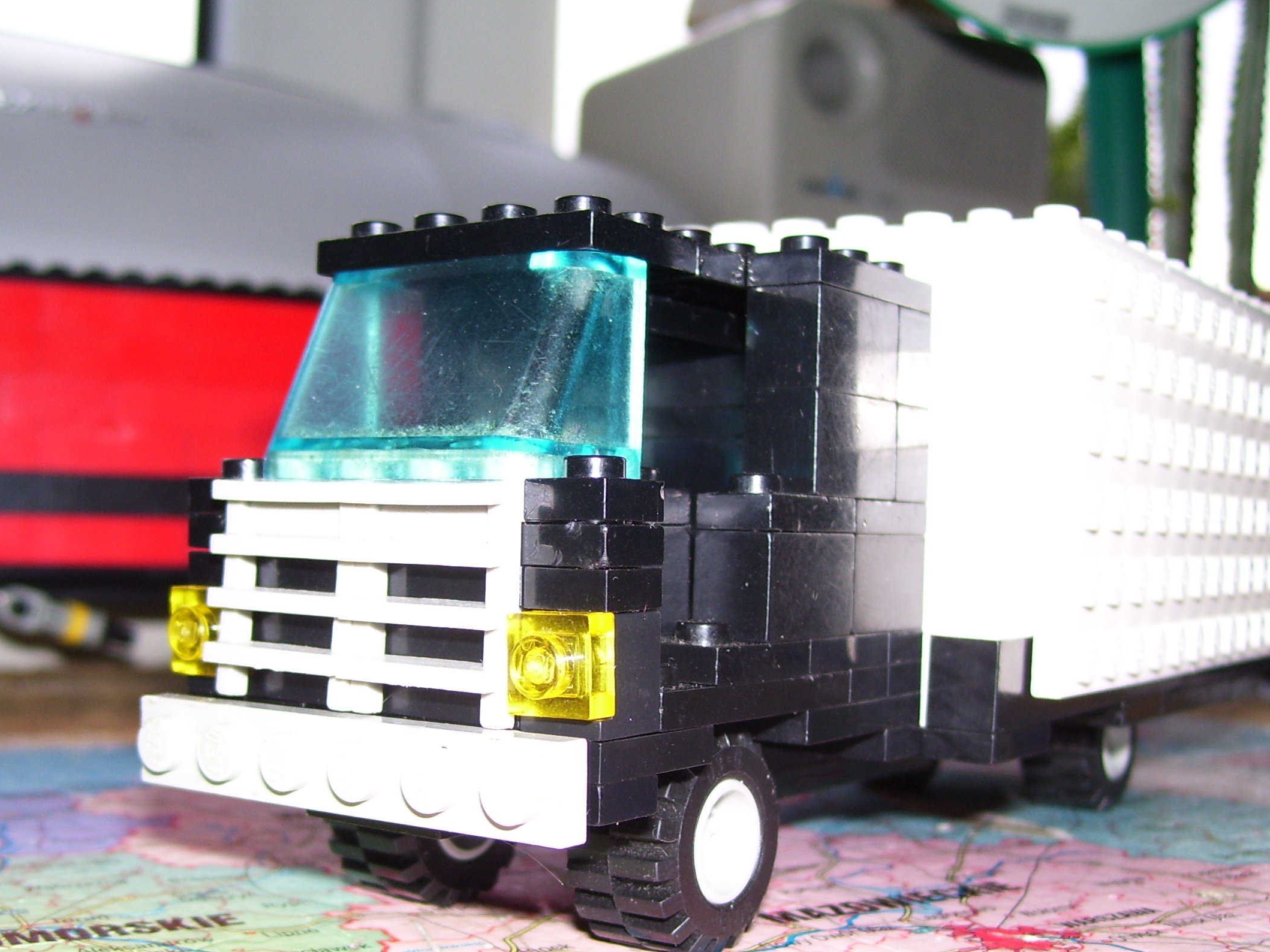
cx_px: 573
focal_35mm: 45
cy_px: 576
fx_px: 1651
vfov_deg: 32.1
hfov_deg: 42.0
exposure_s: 1/60
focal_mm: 6
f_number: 2.7
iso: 80
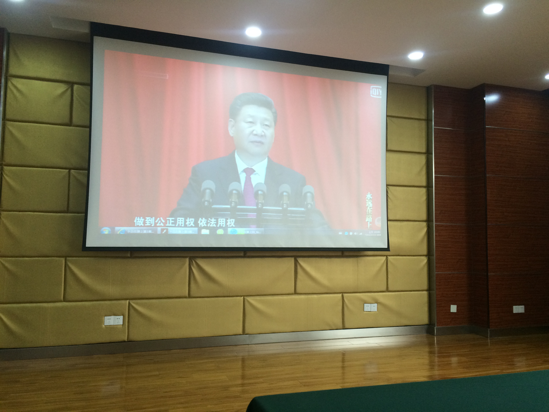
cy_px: 206
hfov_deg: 61.7
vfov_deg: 48.2
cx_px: 274
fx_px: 460
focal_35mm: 29
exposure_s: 1/33
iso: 64
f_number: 2.2
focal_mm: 4.15
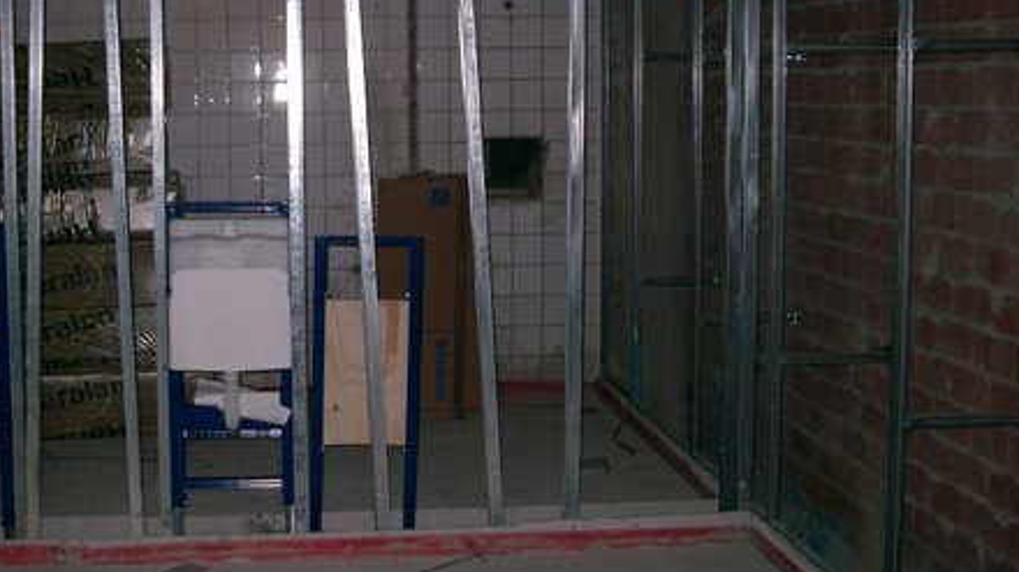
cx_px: 371
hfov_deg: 37.6
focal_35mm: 55
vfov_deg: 21.8
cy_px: 236
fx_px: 1485
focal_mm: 7.6
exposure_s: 1/60
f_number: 2.6
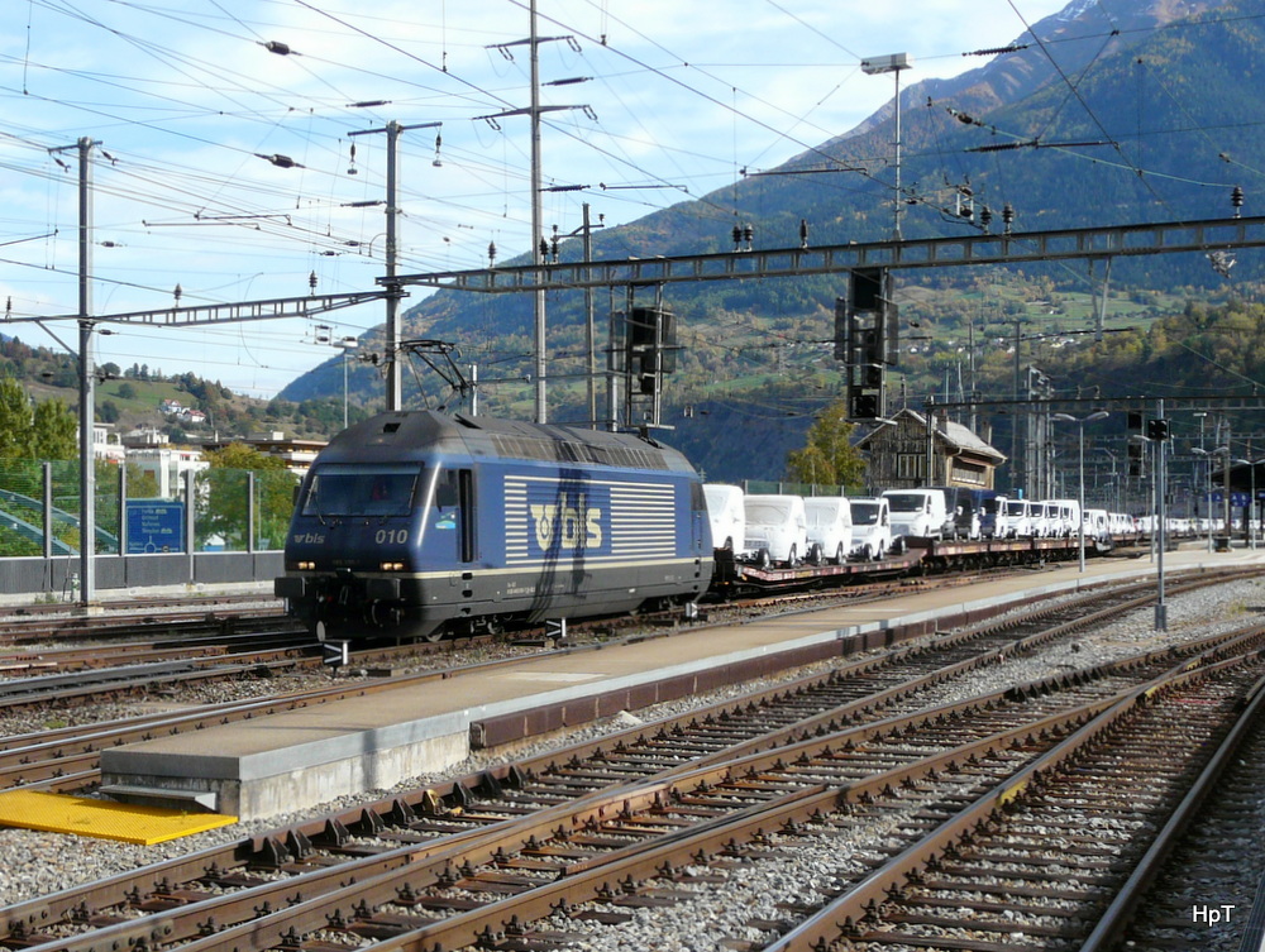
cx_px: 632
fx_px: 1281
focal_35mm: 35
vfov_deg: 40.8
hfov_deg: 52.6
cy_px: 476
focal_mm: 5.8
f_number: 5.6
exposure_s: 1/250
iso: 100
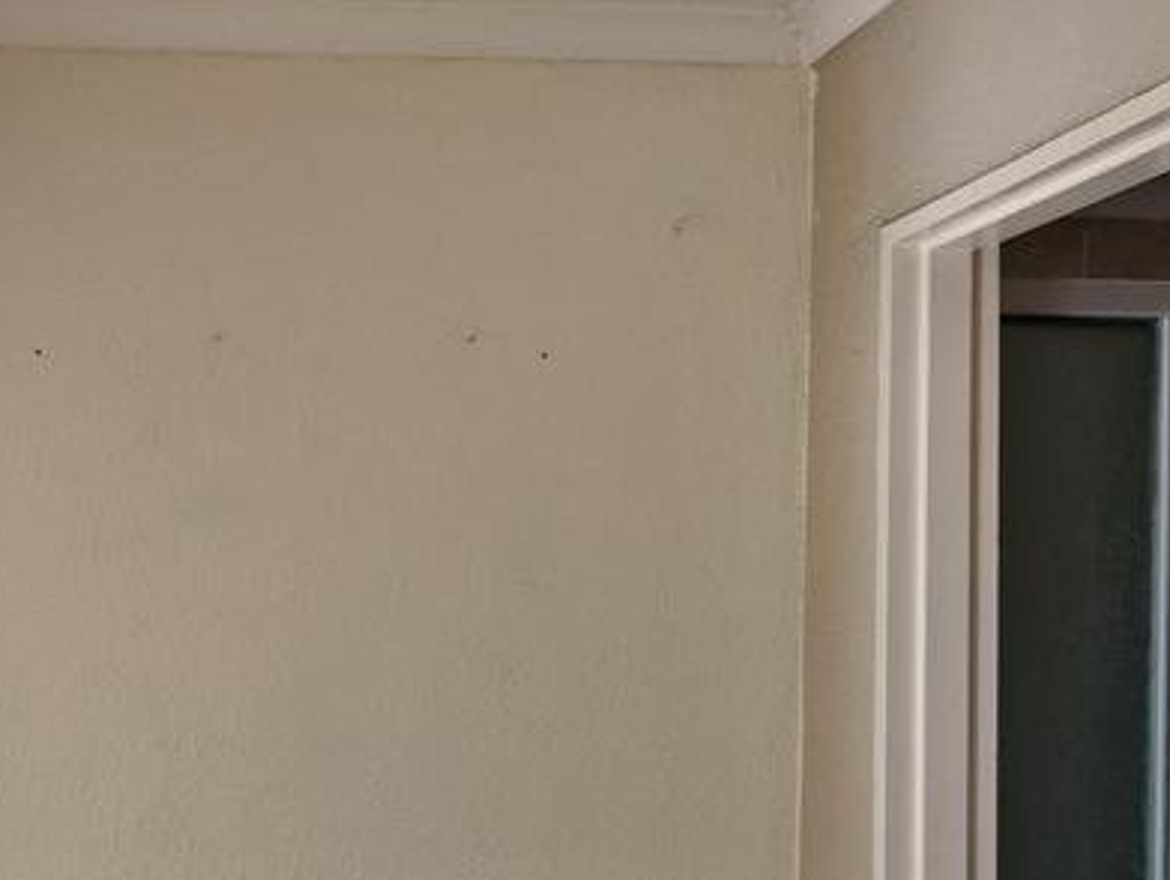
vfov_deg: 30.1
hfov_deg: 38.3
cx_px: 174
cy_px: 721
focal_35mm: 47
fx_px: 1590
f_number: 1.8
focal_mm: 5.54
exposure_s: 1/180
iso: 50
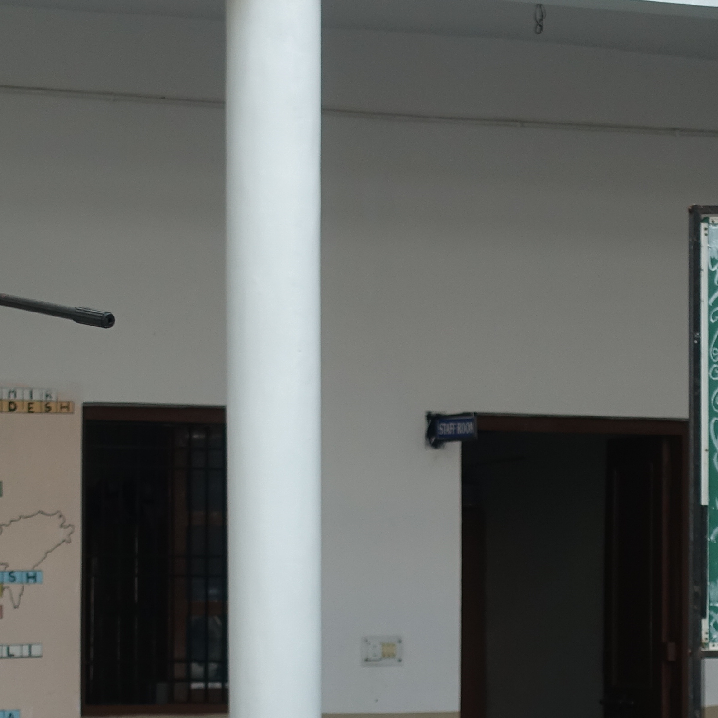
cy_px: 511
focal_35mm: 205
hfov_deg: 8.5
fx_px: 4811
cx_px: 298
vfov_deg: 8.5
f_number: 3.2
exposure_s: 1/250
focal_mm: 25.7
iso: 125
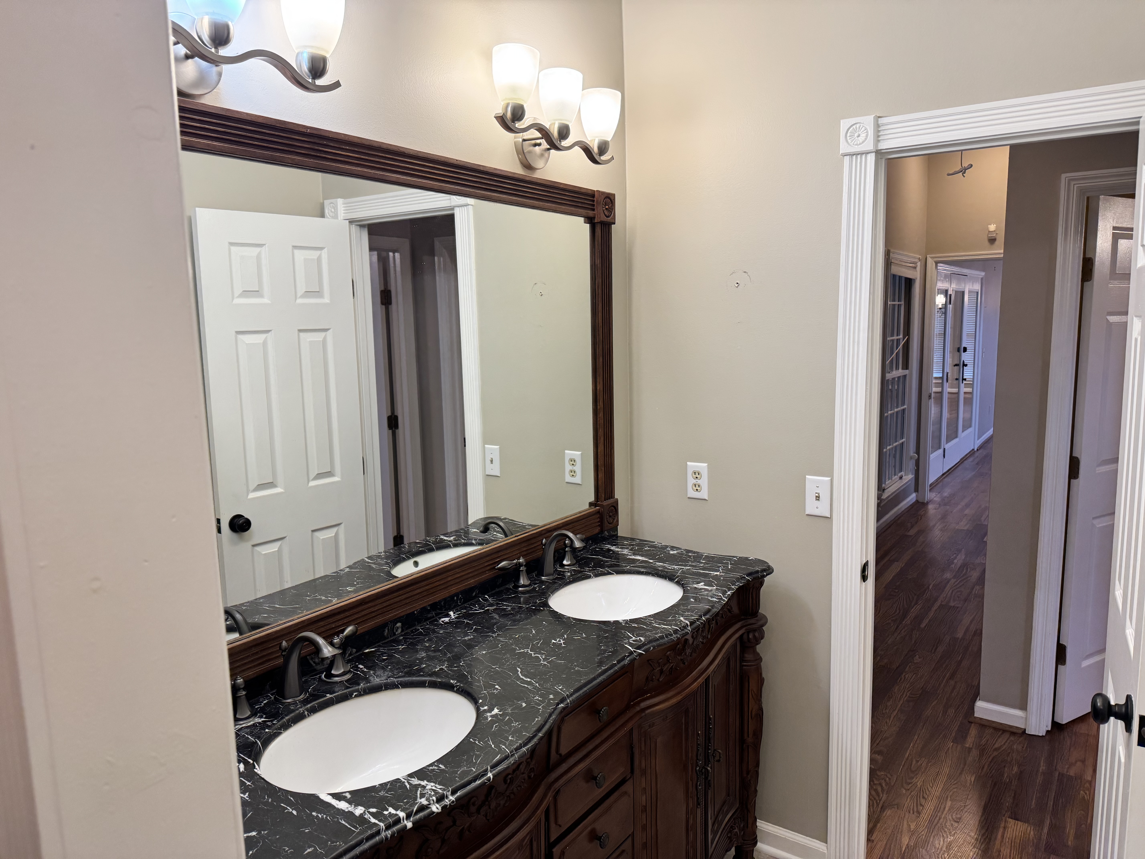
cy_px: 430
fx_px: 794
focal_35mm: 24
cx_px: 572
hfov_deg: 71.6
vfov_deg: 56.8
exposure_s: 1/120
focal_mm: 6.76
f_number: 1.78
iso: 160
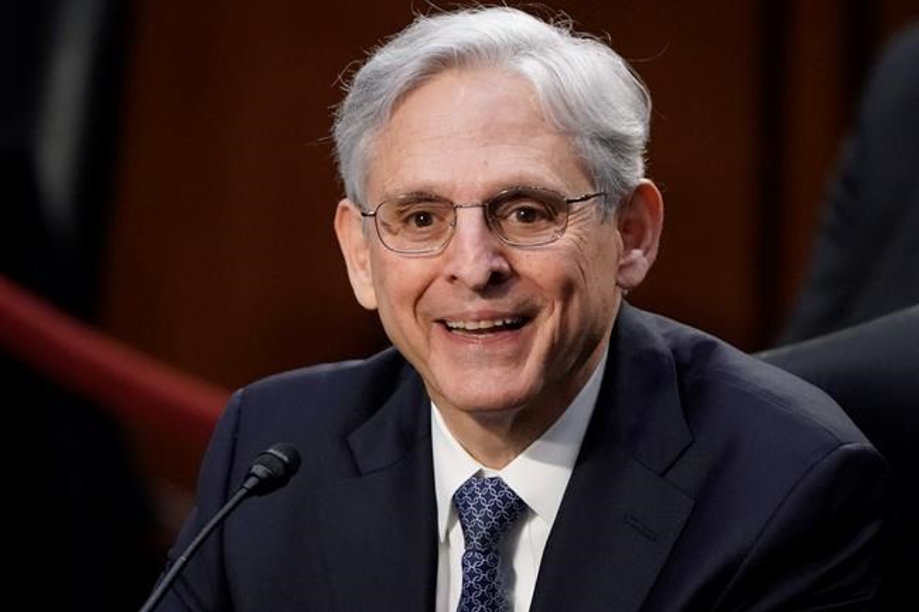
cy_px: 306
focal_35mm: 900
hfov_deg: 2.3
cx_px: 460
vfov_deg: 1.5
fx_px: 22968
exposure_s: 1/250
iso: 8000
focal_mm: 600
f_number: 6.3
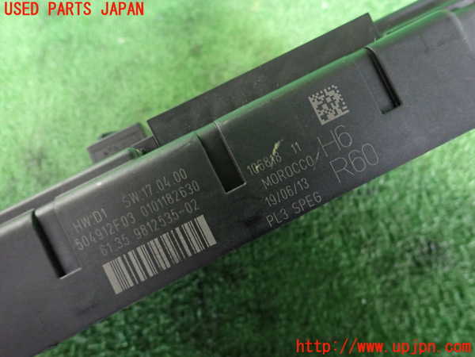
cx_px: 238
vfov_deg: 54.9
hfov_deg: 69.4
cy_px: 178
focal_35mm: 25
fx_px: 343
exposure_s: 1/30
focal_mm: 4.5
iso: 800
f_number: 2
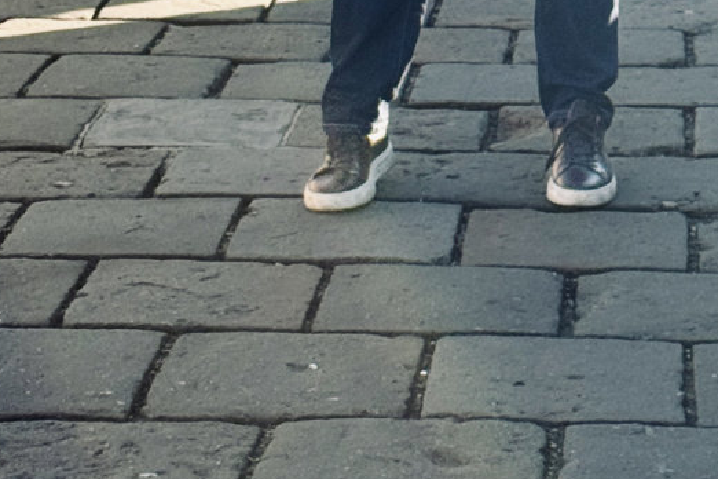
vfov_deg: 8.8
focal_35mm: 153
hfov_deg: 13.4
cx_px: 475
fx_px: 3051
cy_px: -184
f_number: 1.8
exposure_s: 1/2865
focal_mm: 6.8
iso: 100
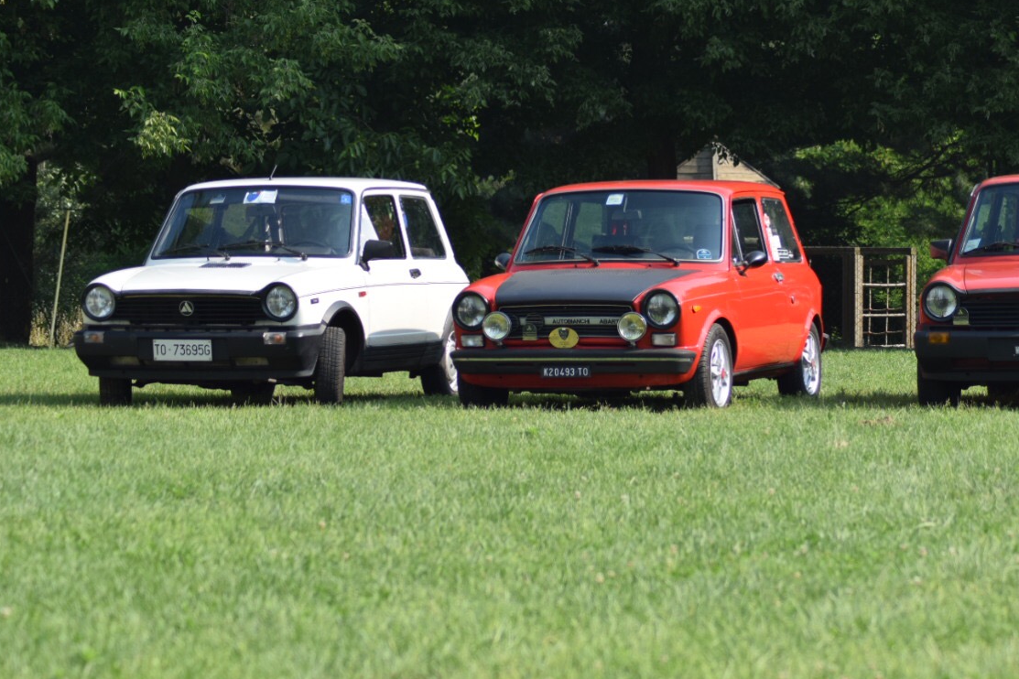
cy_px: 226
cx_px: 677
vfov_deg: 7.7
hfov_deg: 11.5
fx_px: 5066
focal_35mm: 179
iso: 200
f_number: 6.3
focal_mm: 82
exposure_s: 1/640
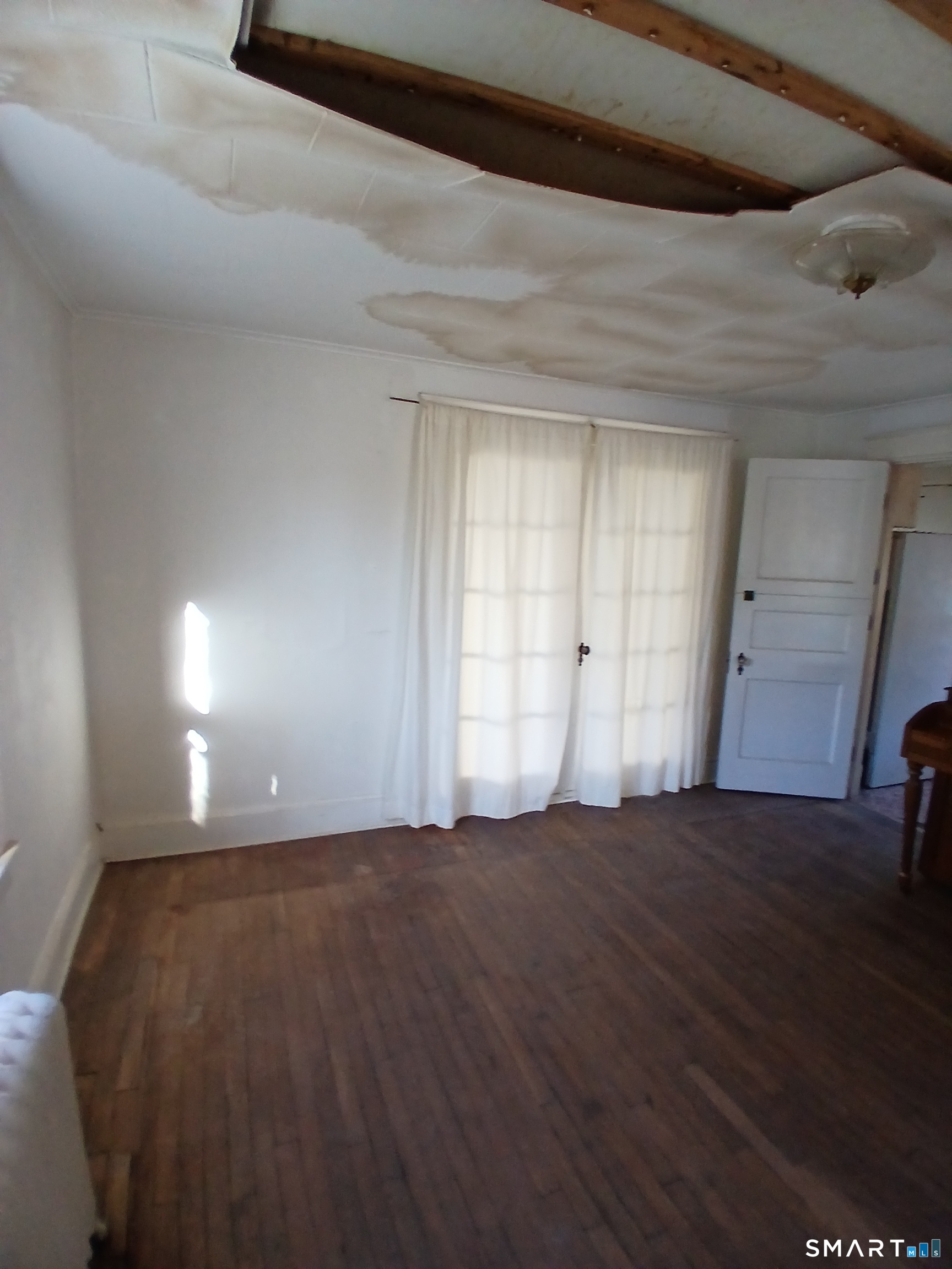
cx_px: 476
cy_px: 634
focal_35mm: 17
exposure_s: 1/30
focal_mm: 1.4
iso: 100
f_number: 2.2
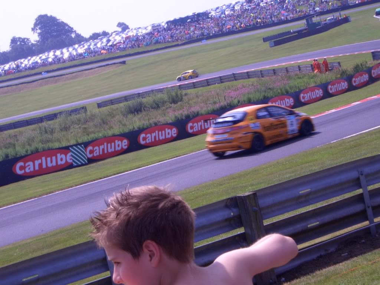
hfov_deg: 22.3
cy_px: 142
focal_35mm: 88
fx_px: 966
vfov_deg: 16.8
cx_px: 190
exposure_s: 1/250
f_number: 6
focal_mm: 11.6
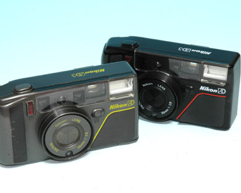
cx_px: 114
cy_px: 96
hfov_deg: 16.0
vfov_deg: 12.8
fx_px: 856
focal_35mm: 120
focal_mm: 70
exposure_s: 1
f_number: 13
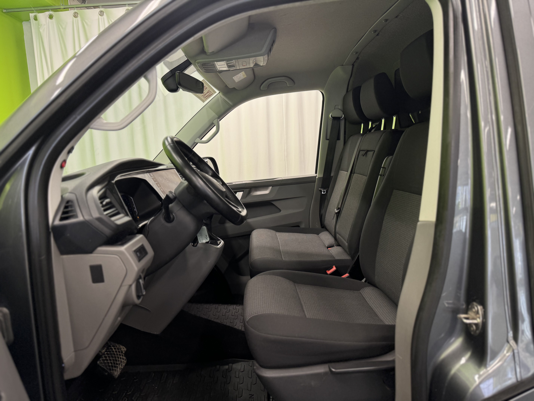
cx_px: 267
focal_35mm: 24
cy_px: 200
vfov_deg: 56.8
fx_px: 370
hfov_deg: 71.6
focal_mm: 6.76
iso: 80
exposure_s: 1/100
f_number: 1.78
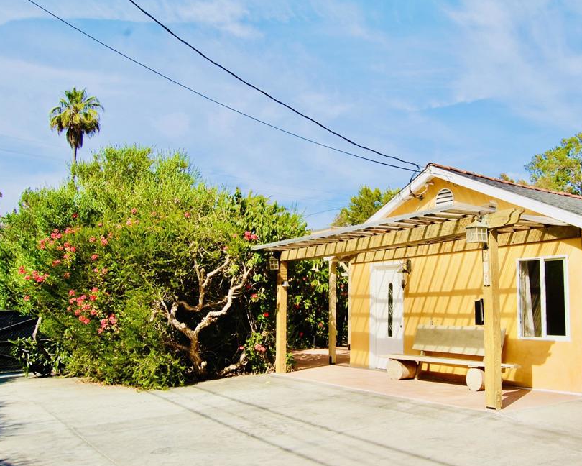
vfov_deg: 45.8
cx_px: 340
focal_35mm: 32
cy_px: 232
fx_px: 551
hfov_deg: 55.4
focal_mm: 18
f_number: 9
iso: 200
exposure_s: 1/320
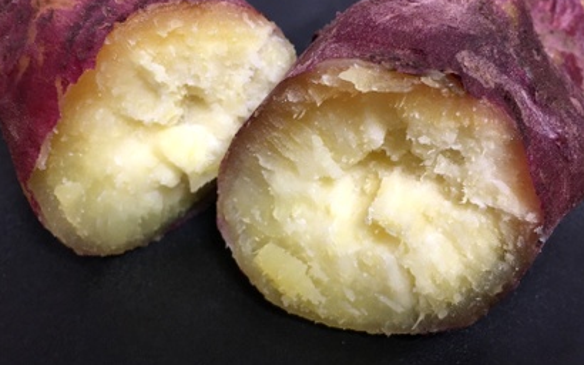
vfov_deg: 35.3
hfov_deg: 54.0
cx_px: 285
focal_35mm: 36
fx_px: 573
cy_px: 161
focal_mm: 4.15
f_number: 2.2
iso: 100
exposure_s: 1/30
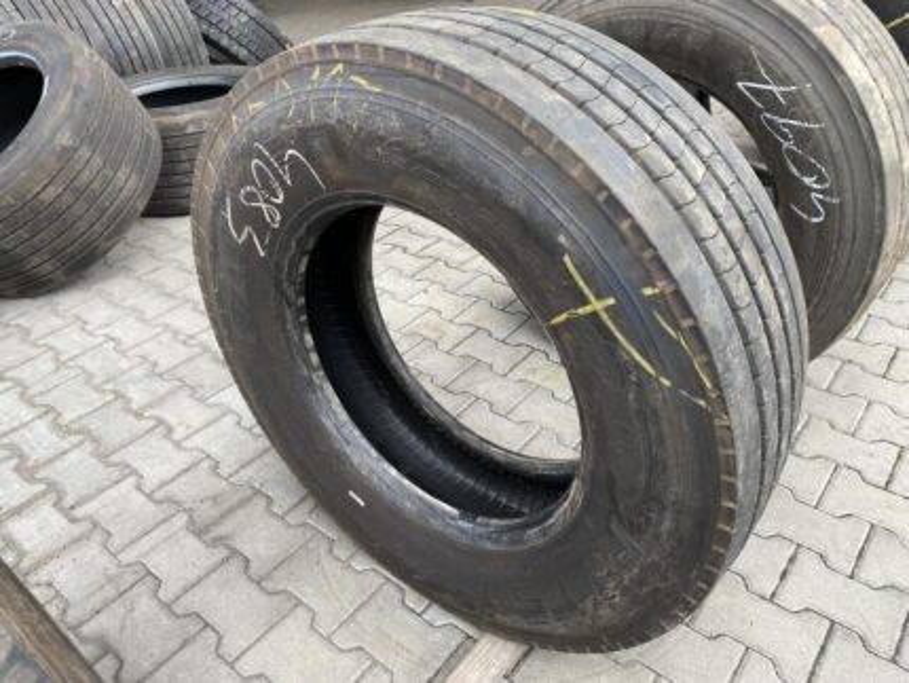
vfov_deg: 53.1
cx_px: 454
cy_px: 342
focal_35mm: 26
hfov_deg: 67.3
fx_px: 683
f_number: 1.8
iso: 40
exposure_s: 1/122
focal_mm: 4.25
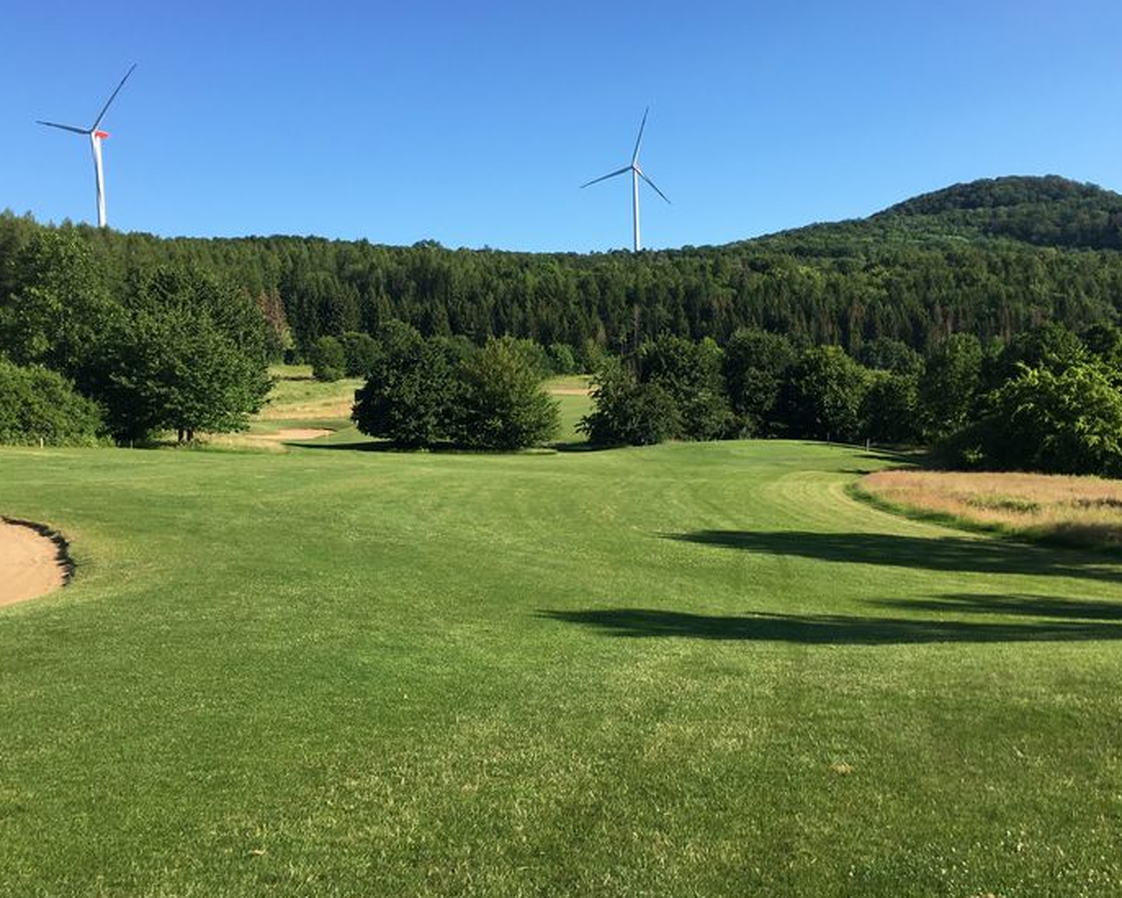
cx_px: 540
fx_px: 1096
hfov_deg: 54.2
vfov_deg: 44.5
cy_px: 430
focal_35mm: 33
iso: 25
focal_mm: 4.15
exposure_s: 1/1115
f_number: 2.2
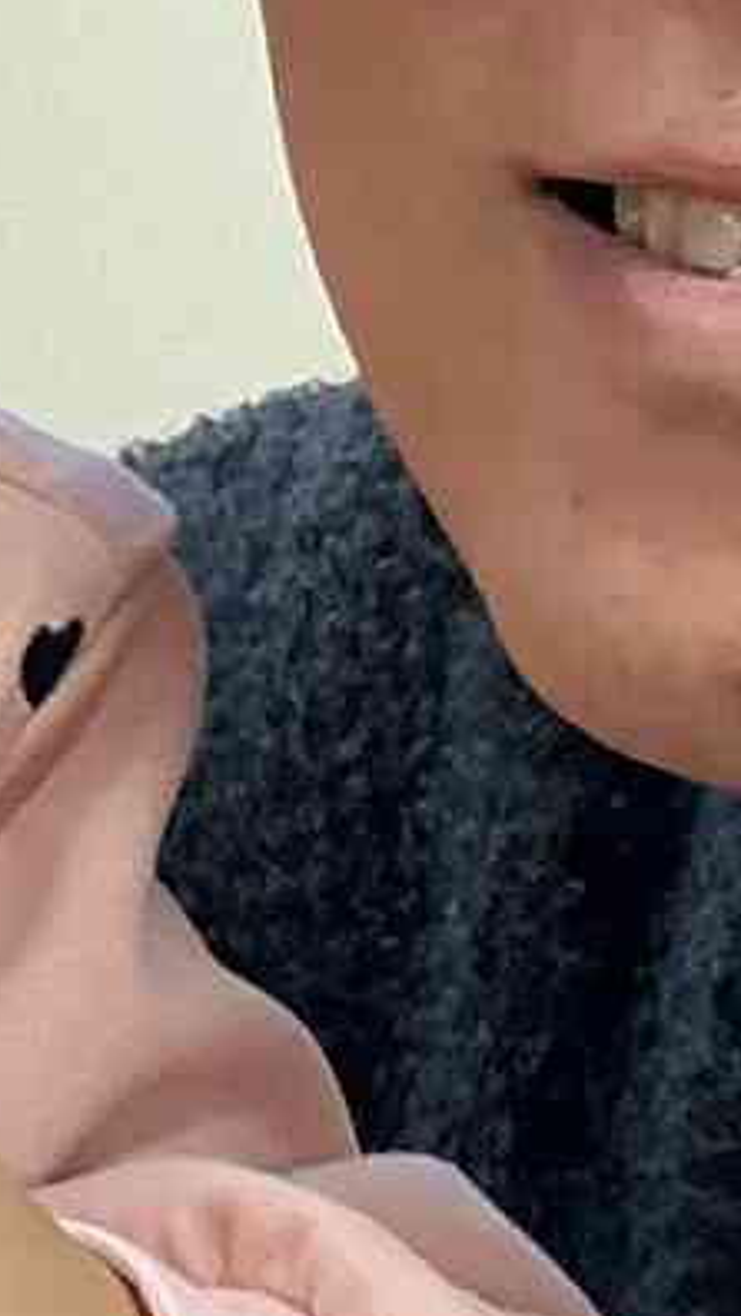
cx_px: 33
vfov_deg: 11.1
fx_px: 6736
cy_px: 341
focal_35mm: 193
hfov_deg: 6.3
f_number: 1.8
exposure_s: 1/60
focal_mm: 3
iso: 50
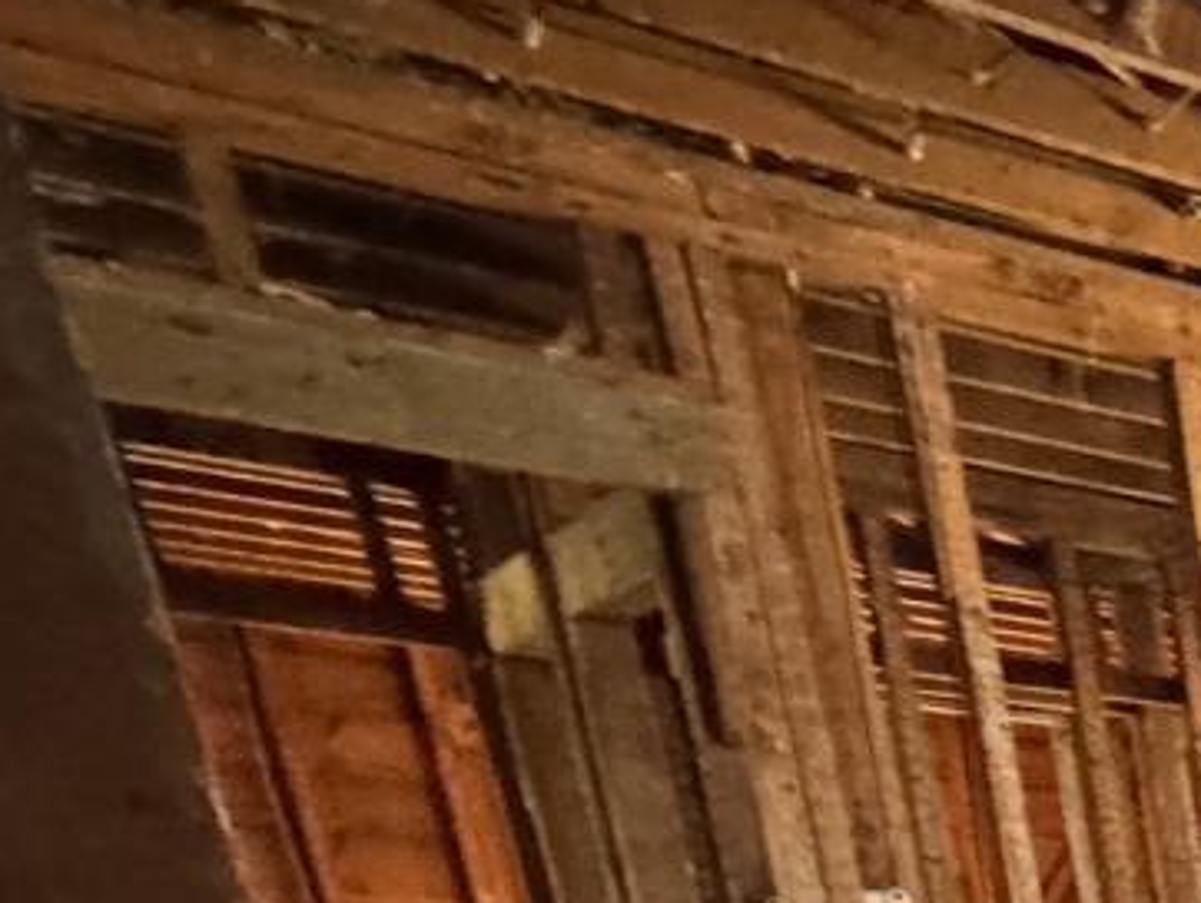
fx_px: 2014
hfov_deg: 18.7
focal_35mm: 58
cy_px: 1745
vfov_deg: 18.2
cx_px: 2462
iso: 800
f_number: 2.2
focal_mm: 2.22
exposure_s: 1/60
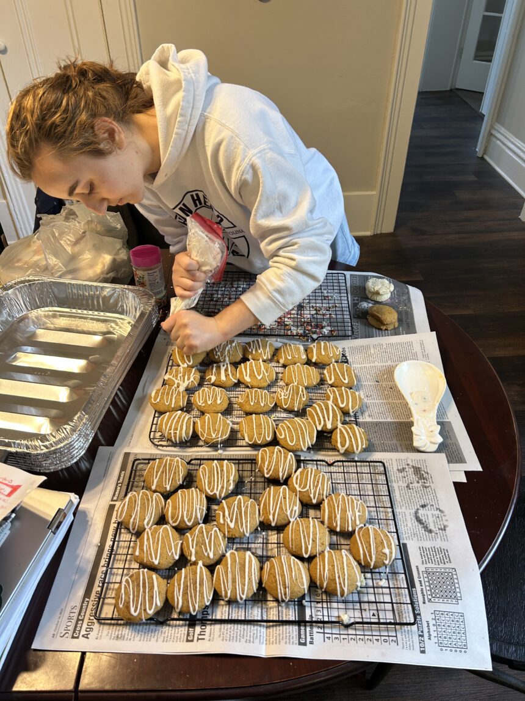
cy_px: 350
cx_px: 262
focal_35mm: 26
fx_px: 526
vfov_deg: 67.3
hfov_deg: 53.1
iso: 64
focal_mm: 5.7
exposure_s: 1/60
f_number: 1.5
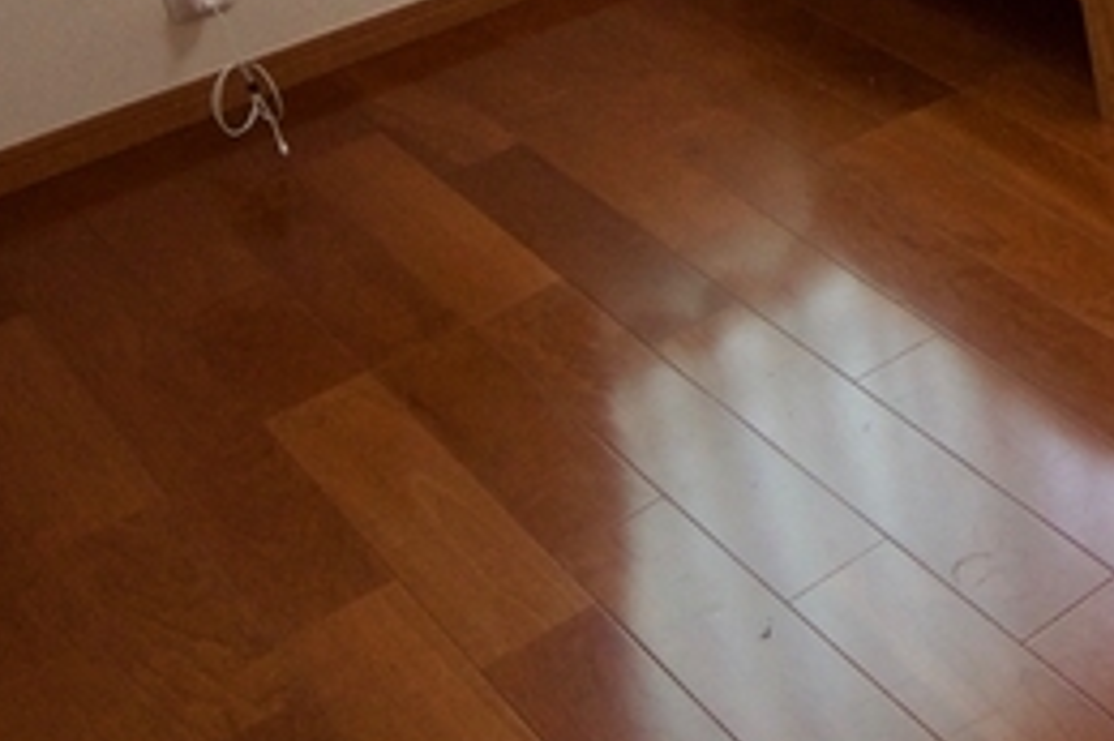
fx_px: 1927
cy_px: -328
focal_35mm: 62
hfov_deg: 24.5
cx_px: 1701
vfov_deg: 19.4
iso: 250
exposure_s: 1/30
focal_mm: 9
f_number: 4.5
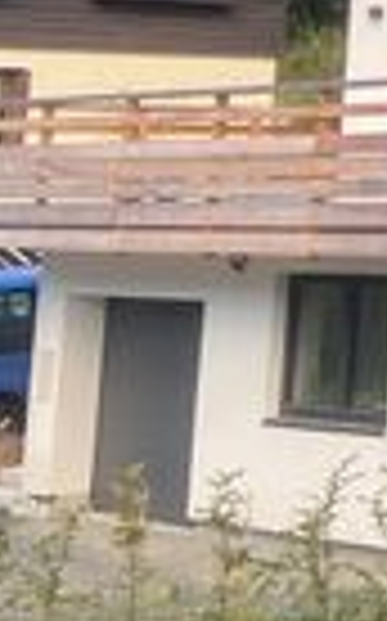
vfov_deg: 16.5
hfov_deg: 8.6
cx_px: 1238
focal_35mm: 120
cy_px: -180
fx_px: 2029
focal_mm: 4.25
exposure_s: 1/122
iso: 40
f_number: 1.8
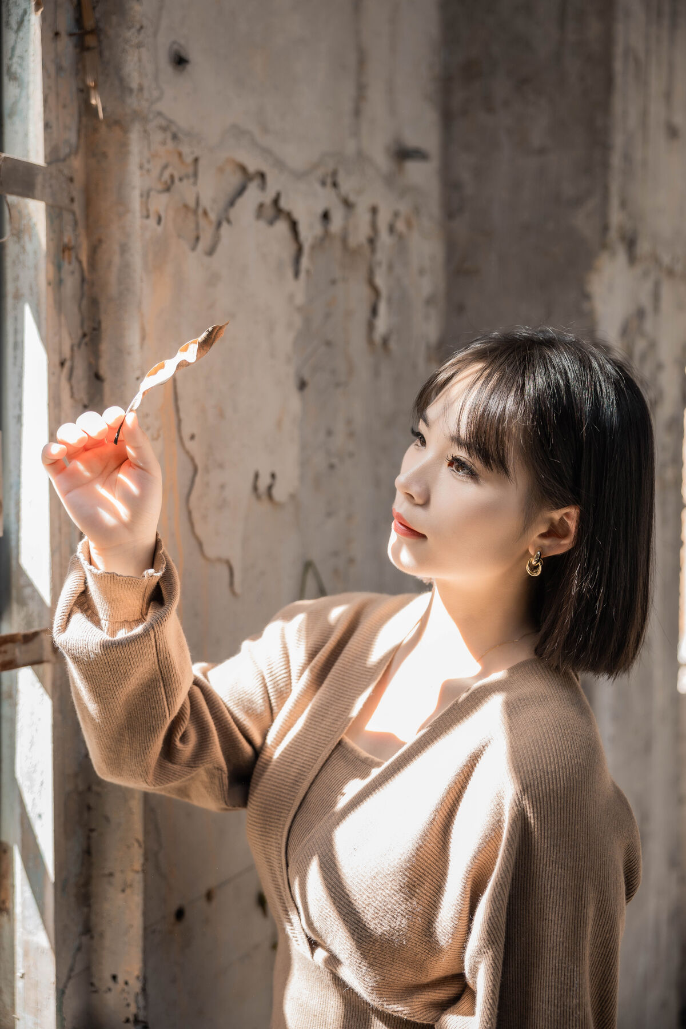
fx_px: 1229
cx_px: 343
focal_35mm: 43
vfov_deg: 45.4
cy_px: 514
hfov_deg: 31.2
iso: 100
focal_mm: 43
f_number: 2.8
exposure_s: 1/125
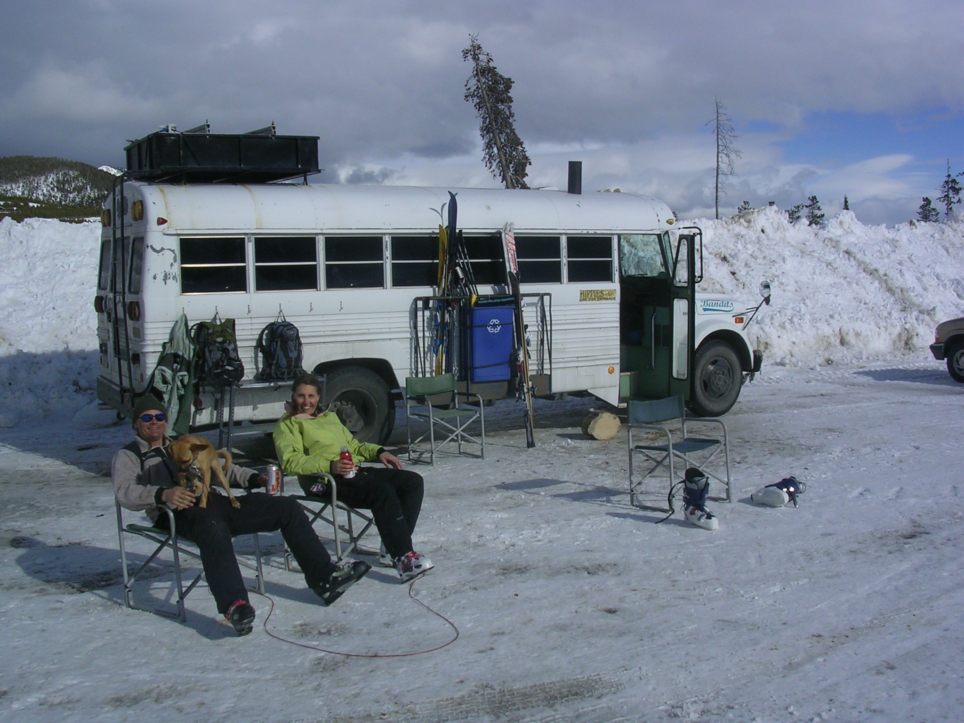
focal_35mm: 38
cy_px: 362
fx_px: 1058
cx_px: 482
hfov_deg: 49.0
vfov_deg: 37.7
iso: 50
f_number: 5.6
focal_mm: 5.8
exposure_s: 1/1040
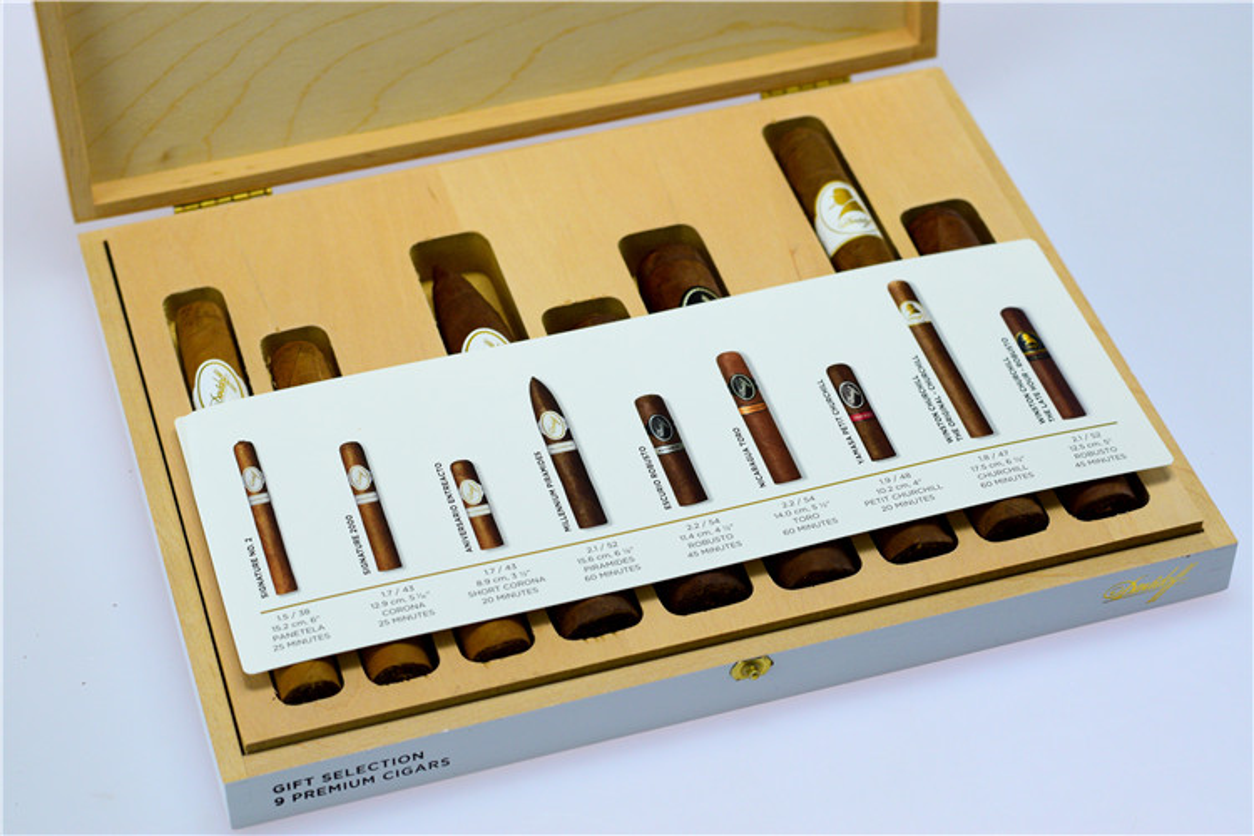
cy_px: 418
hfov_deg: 27.0
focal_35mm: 75
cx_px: 627
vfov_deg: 18.2
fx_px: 2612
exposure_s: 1/125
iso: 200
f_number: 5.6
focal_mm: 50
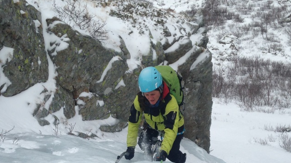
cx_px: 142
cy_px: 137
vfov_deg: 20.4
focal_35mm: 58
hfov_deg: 36.0
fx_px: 447
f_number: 2.4
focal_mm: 4.12
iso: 50
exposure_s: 1/1427
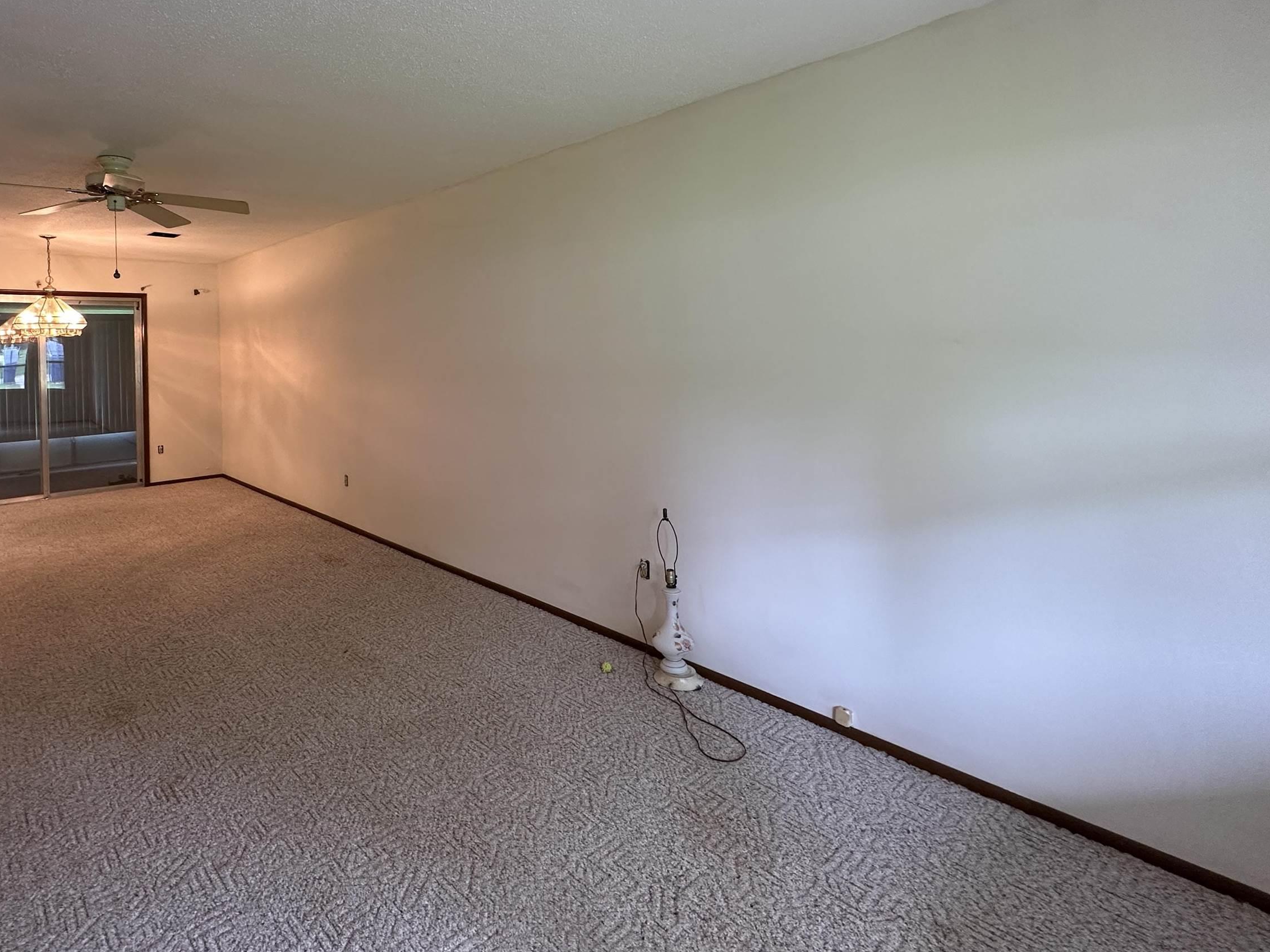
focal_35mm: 19
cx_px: 482
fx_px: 697
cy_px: 355
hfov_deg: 83.2
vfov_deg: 67.6
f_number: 2.2
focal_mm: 2.22
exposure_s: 1/60
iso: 200
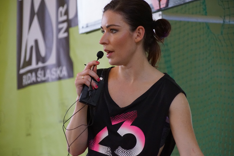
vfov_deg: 9.0
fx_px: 995
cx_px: 118
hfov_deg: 13.4
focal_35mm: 153
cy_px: 79
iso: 3200
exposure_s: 1/60
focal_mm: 100
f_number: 5.6
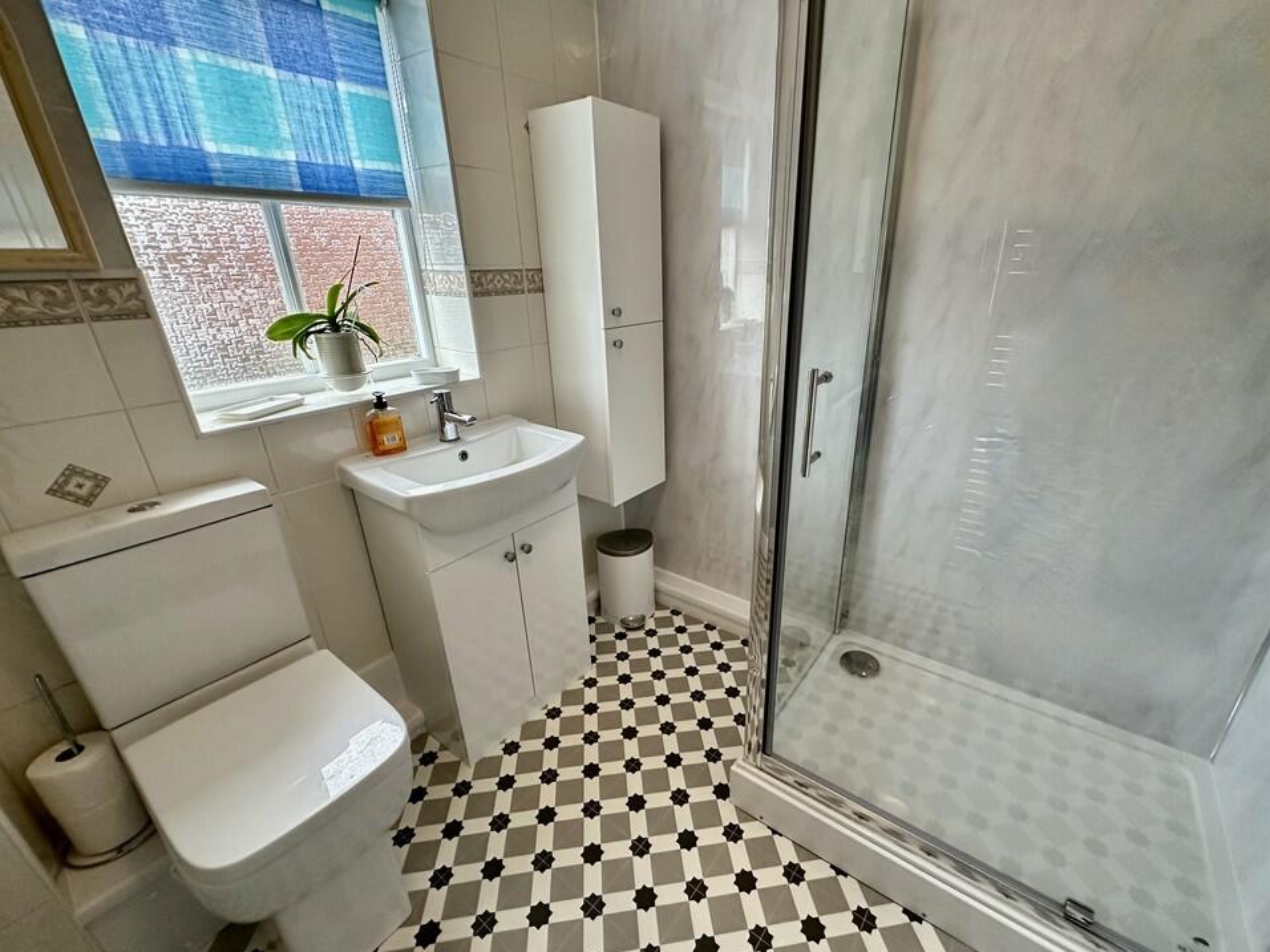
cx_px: 679
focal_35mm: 15
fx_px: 550
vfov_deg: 81.7
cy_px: 487
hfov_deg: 98.0
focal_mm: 2.22
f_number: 2.2
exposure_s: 1/100
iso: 200
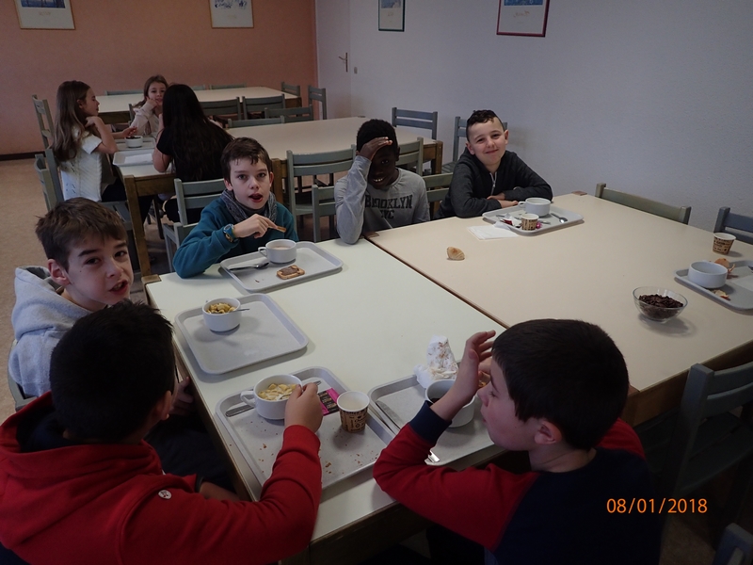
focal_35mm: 25
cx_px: 376
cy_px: 282
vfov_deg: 54.9
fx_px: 544
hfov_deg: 69.4
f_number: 2
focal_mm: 4.5
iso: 160
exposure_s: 1/60
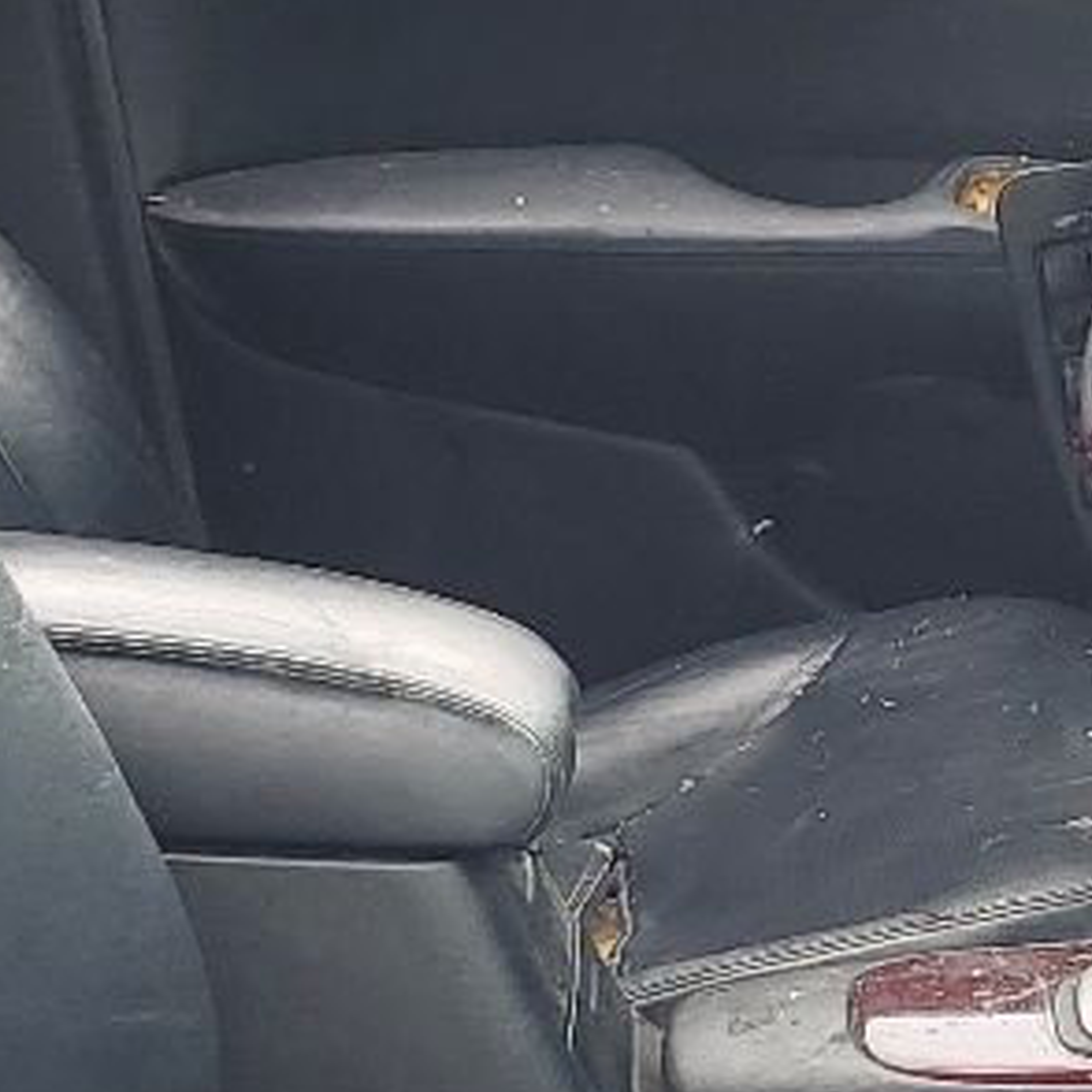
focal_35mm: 125
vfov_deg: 13.9
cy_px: 877
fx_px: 4461
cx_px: 973
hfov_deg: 13.8
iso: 50
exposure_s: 1/250
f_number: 1.5
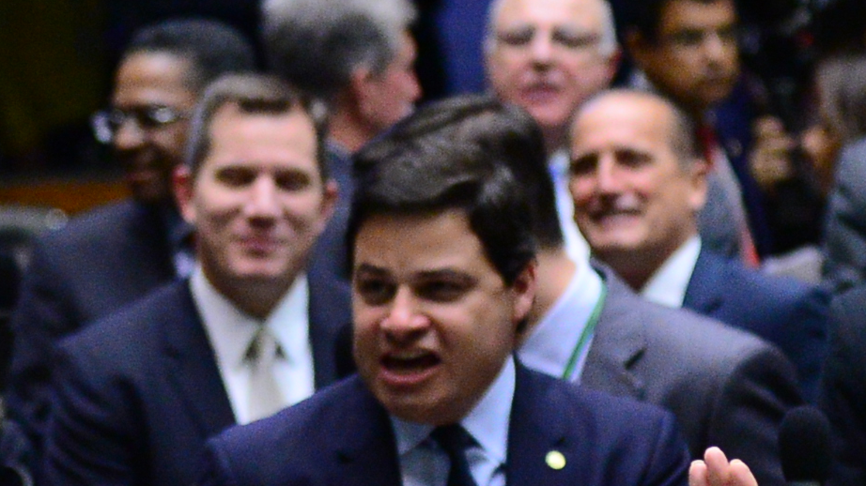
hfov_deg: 6.0
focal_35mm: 359
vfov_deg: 3.4
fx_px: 8241
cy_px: 468
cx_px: 298
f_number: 2.8
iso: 2500
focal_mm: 70
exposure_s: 1/160
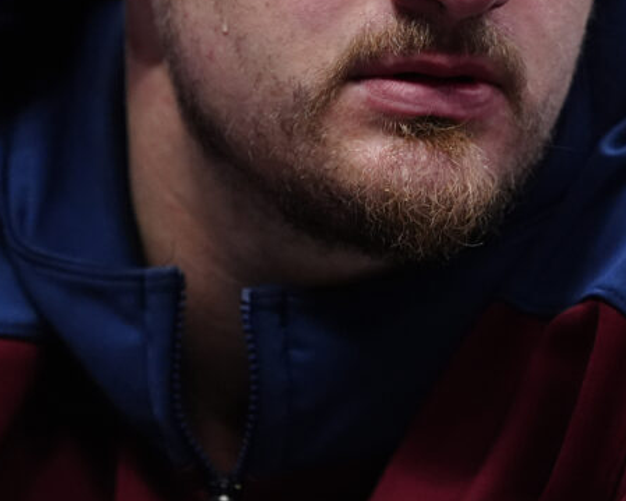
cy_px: -12
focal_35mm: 408
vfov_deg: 3.8
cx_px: 362
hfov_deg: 4.7
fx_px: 7557
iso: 4000
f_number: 2.8
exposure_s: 1/1600
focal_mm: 160
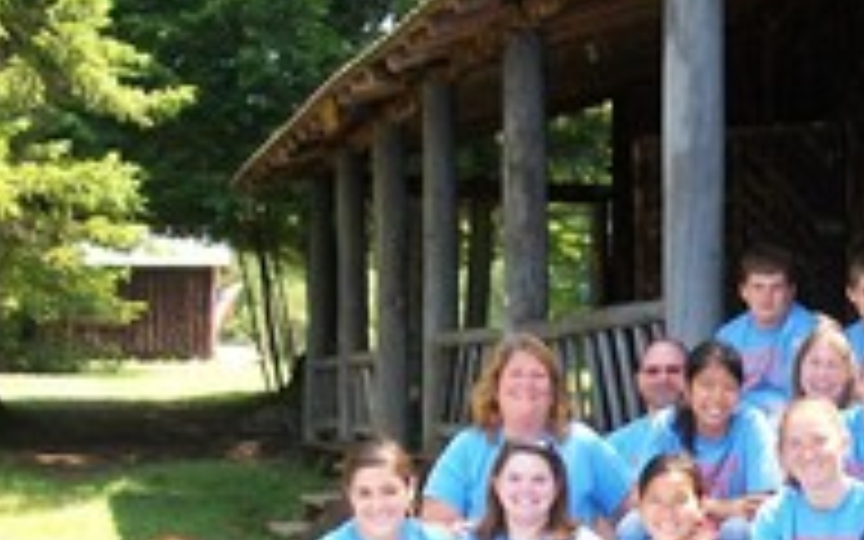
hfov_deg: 21.0
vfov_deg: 13.2
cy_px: 601
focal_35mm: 97
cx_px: 772
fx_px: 2284
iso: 80
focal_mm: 7.6
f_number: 3
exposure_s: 1/125
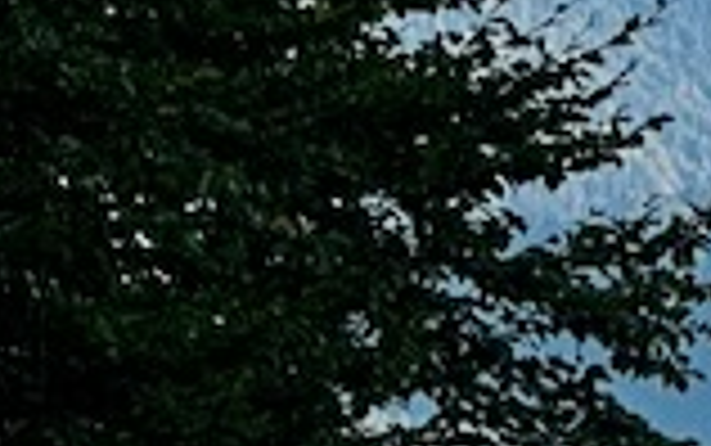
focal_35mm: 414
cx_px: 1382
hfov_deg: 5.0
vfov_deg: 3.2
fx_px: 8028
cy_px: 572
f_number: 2.8
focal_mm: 9
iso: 32
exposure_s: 1/324
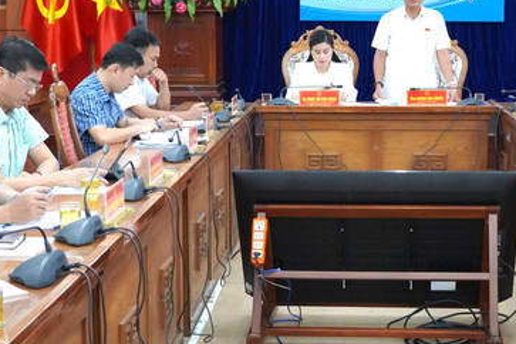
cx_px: 343
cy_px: 102
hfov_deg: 34.2
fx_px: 831
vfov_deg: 23.2
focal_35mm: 58
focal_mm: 26
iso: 3200
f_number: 4
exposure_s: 1/160
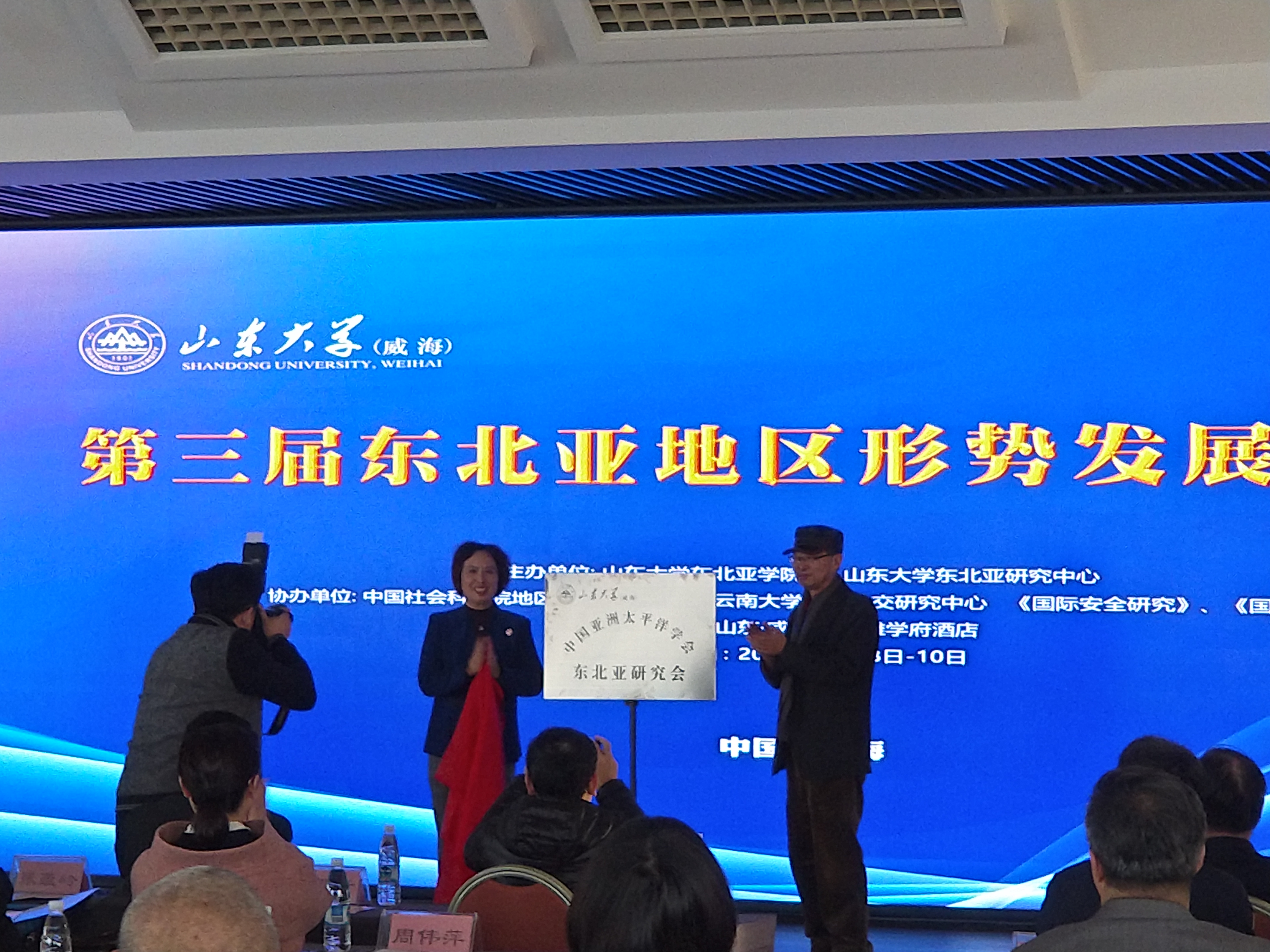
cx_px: 635
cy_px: 476
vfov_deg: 44.2
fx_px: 1174
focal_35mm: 32
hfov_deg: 56.8
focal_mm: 5.47
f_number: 2.6
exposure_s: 1/50
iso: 71
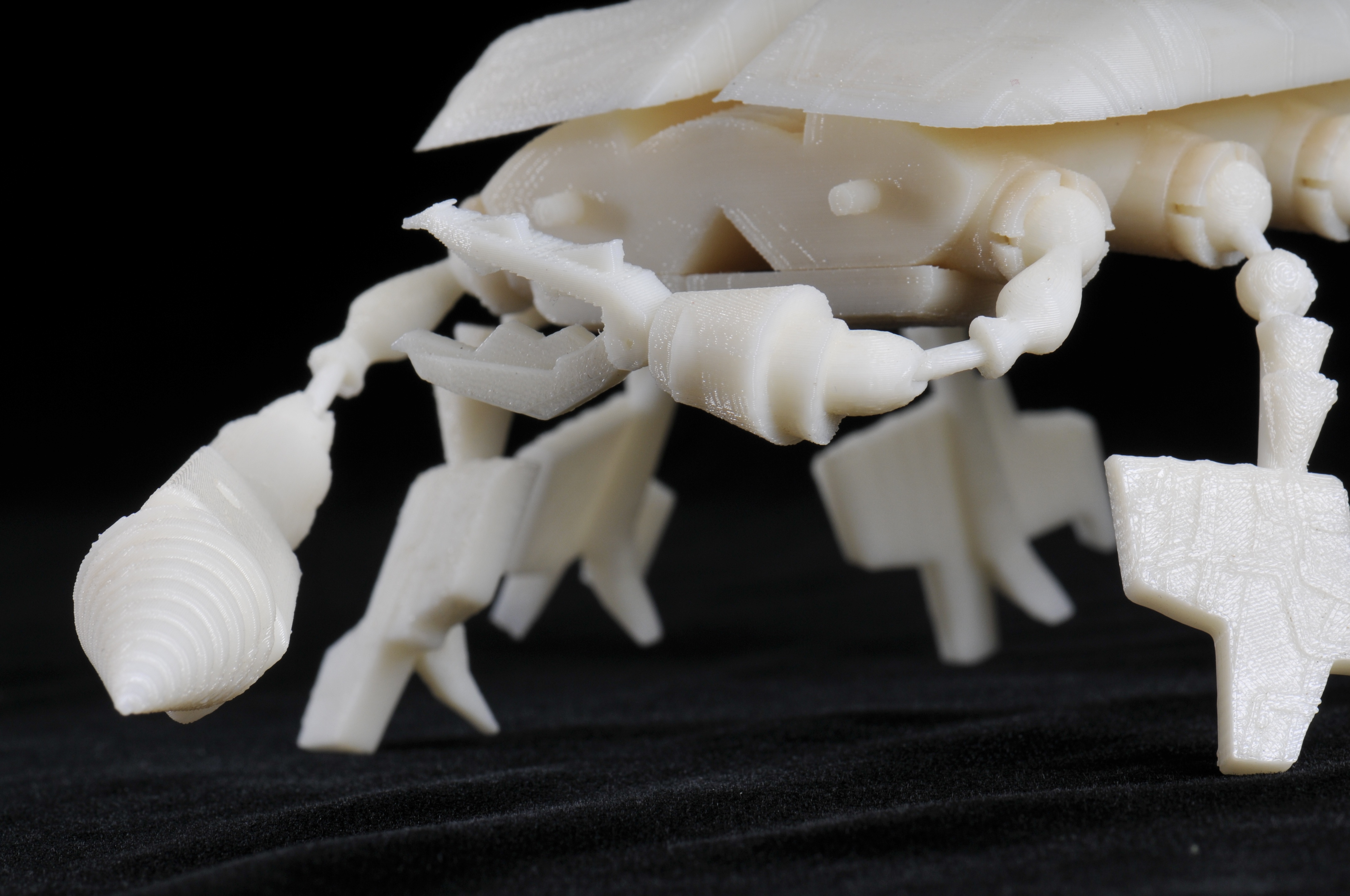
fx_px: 5899
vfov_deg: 8.7
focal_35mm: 158
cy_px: 448
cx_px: 675
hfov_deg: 13.1
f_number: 18
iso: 200
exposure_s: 1/250
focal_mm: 105
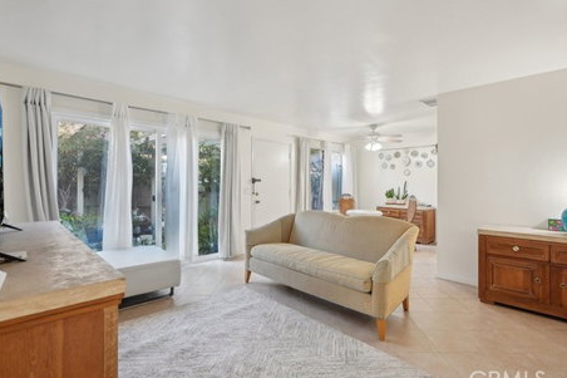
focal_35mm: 17
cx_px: 287
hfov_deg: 93.3
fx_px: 268
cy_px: 192
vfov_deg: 70.4
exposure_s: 1/6
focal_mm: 16
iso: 400
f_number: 8
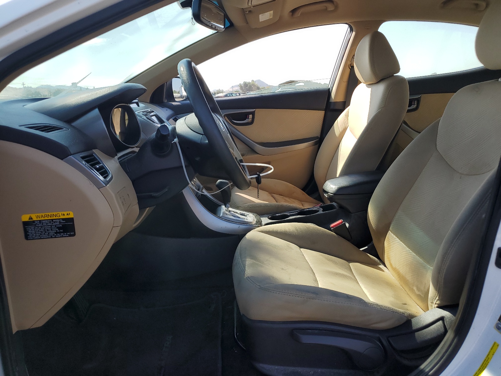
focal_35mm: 26
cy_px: 188
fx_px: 376
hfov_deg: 67.3
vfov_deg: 53.1
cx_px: 250
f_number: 1.5
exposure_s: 1/1111
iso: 50
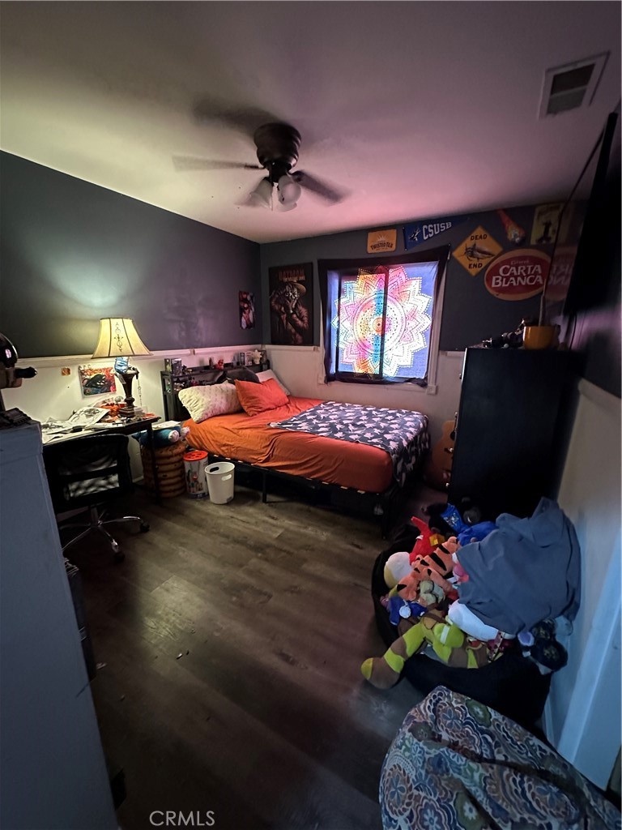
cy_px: 415
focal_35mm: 14
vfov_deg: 102.1
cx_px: 311
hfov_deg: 85.7
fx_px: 335
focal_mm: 2.22
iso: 1250
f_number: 2.2
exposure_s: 1/40
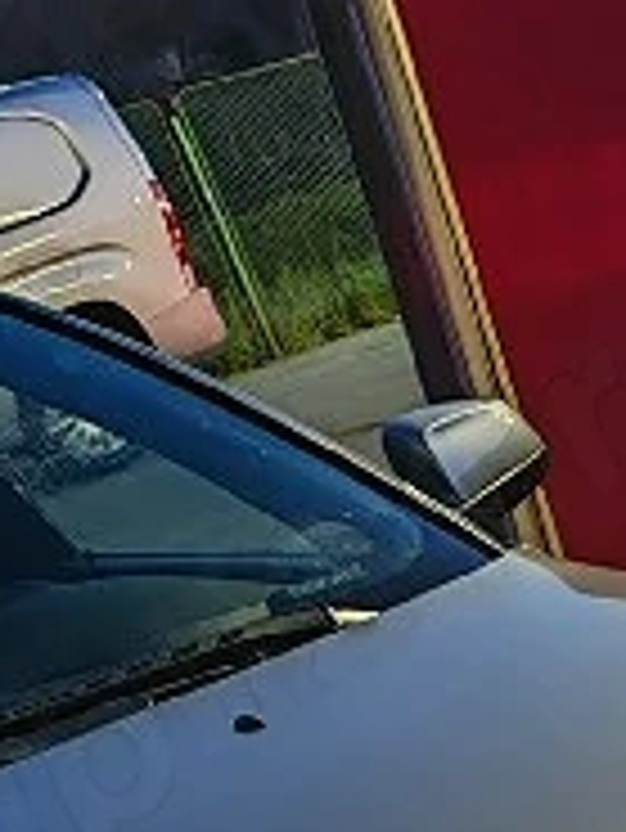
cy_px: 821
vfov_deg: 11.3
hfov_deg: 8.6
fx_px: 4167
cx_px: 572
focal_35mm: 173
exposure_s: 1/25
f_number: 1.9
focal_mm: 6.12
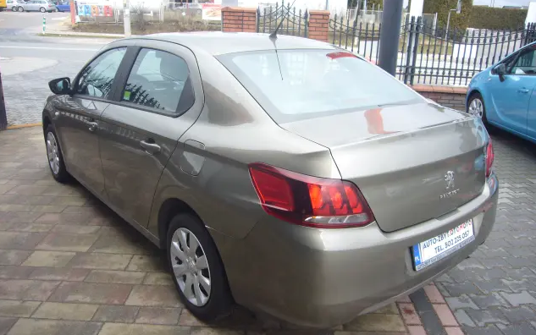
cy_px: 161
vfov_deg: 41.9
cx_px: 268
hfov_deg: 62.9
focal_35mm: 30
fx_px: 438
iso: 80
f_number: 2.8
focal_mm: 4.6
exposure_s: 1/100
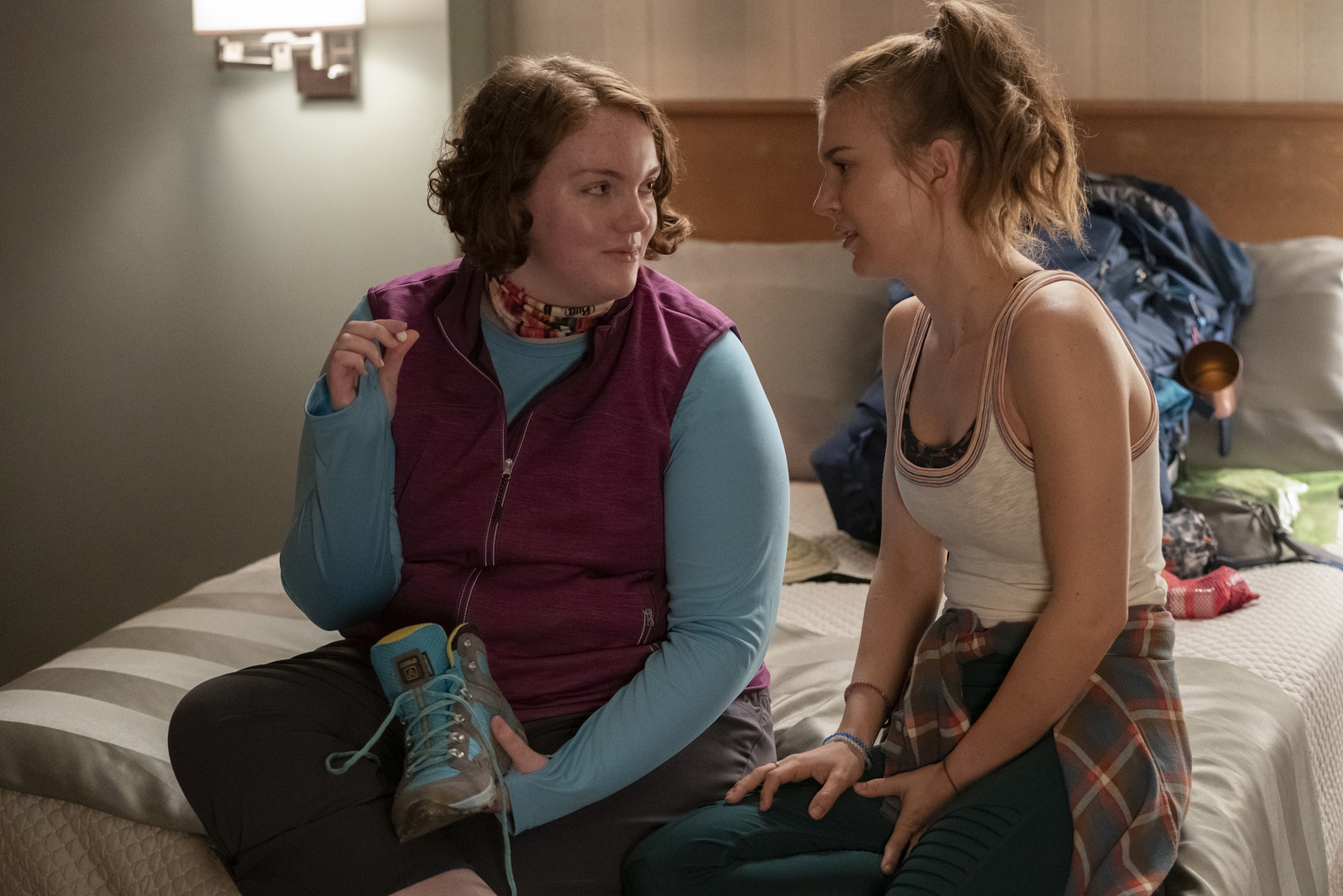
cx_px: 672
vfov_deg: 19.2
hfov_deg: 28.5
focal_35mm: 71
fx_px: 2648
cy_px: 448
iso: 16000
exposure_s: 1/125
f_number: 3.5
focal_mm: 71
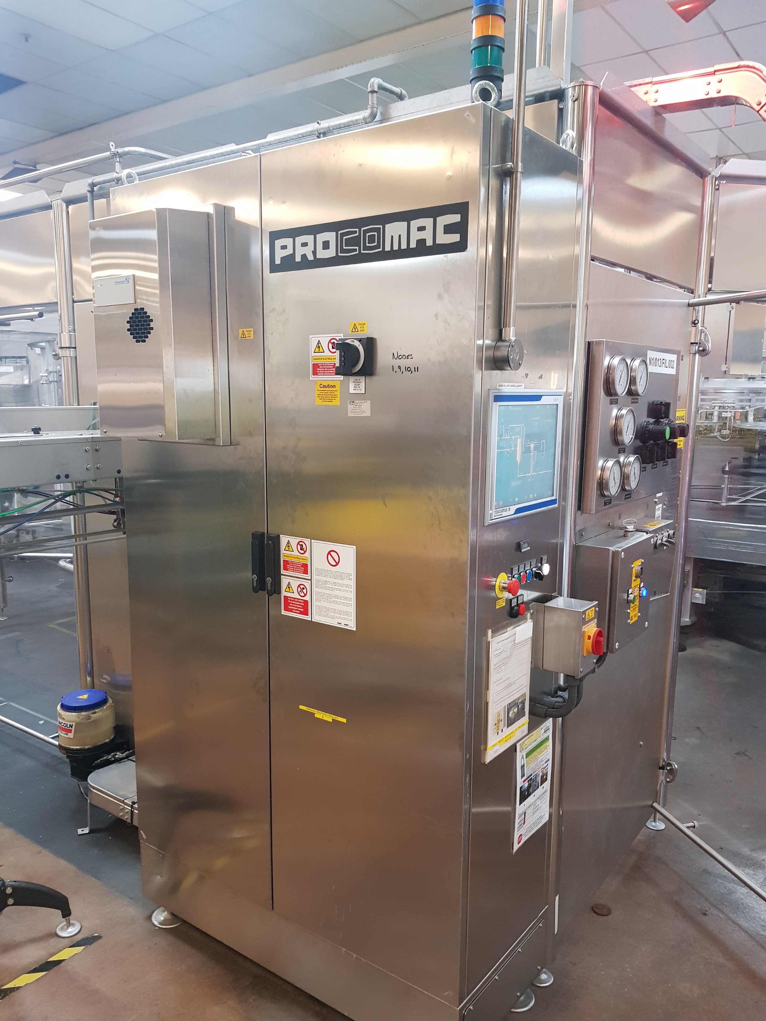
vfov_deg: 67.3
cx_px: 383
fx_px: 767
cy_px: 510
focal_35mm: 26
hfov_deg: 53.1
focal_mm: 4.3
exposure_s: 1/25
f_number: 1.7
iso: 250
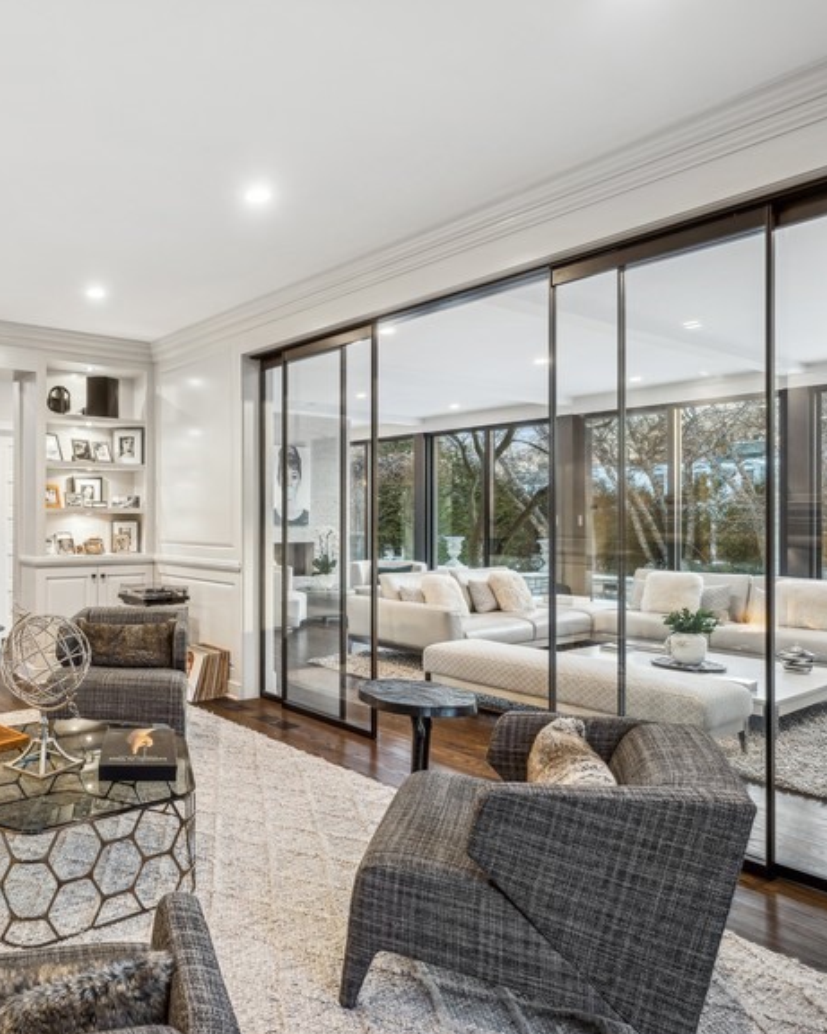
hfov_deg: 56.6
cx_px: 156
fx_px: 695
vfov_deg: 73.2
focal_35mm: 23
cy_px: 508
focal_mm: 15.5
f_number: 8
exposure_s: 1/1.67
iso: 200
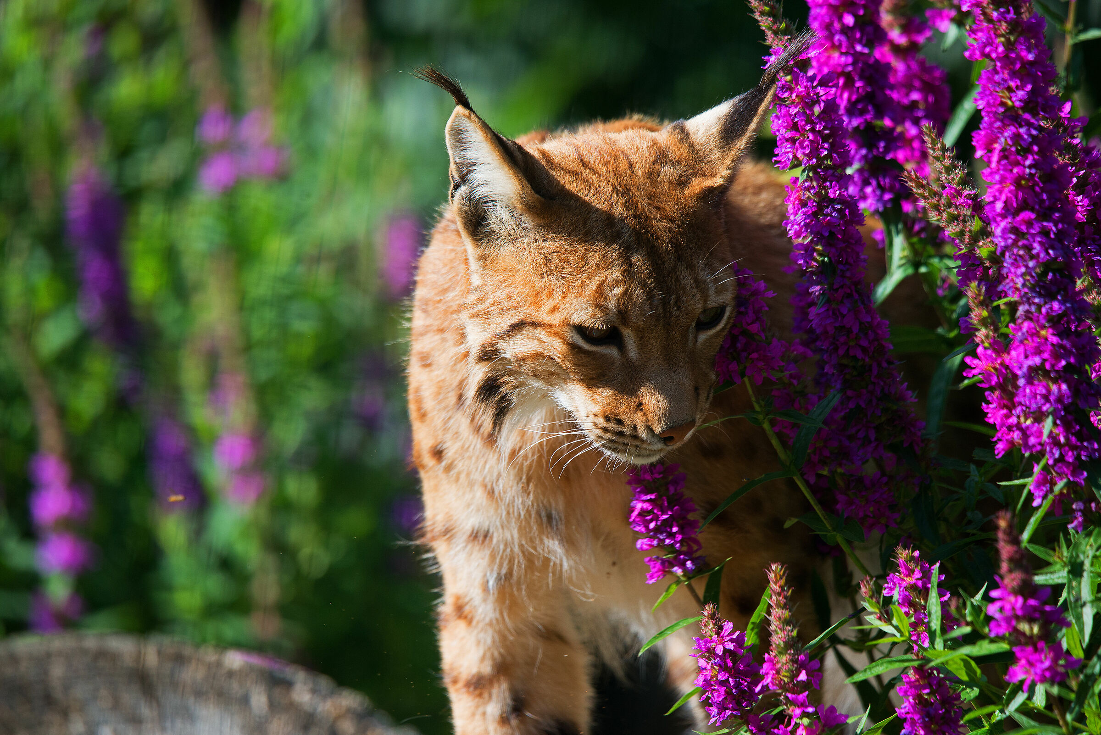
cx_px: 550
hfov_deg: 4.1
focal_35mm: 500
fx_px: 15296
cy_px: 368
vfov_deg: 2.8
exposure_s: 1/1600
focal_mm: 500
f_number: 6.3
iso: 800
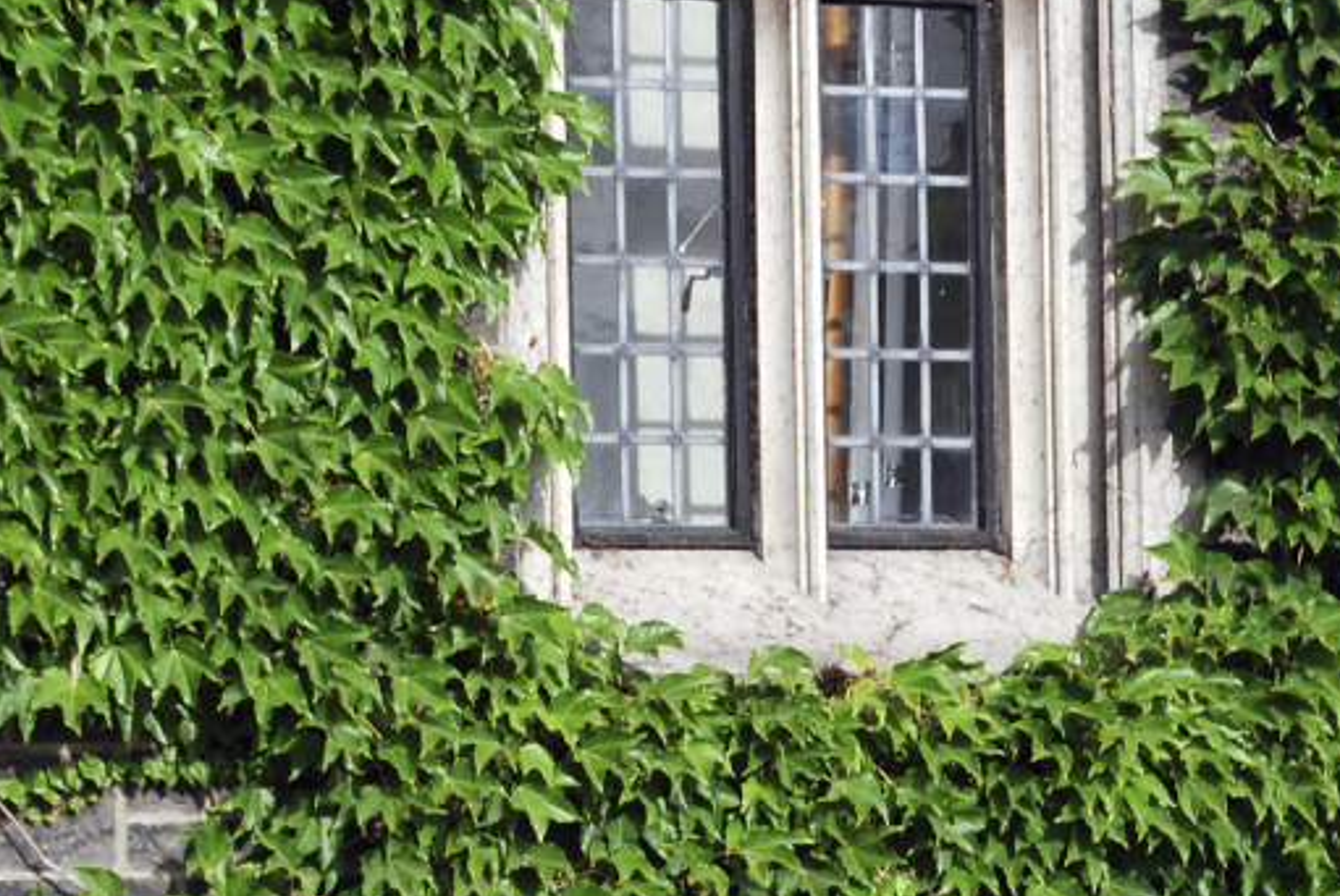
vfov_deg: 5.0
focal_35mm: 274
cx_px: 1670
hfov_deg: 7.4
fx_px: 10198
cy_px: 737
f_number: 9
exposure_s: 1/320
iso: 200
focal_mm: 55
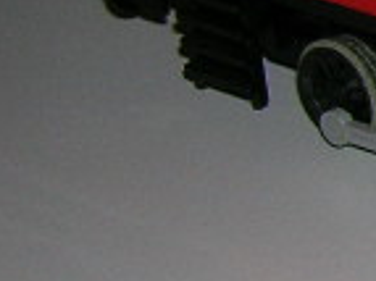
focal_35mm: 244
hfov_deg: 7.1
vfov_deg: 6.1
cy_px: 79
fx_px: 2648
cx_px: 1196
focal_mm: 5.7
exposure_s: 1/60.1
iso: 50
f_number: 2.9
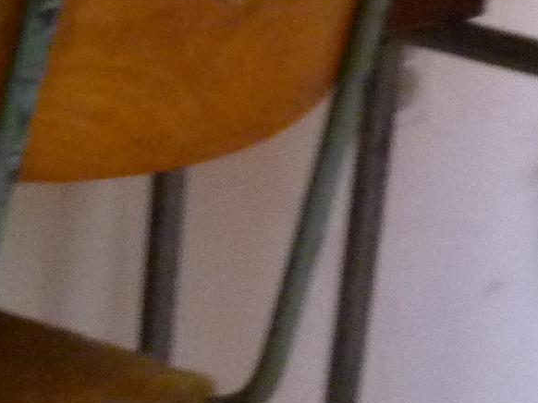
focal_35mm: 326
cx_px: -520
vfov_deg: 4.5
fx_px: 5065
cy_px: 467
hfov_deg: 5.9
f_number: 3.2
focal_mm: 9.2
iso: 400
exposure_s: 1/30
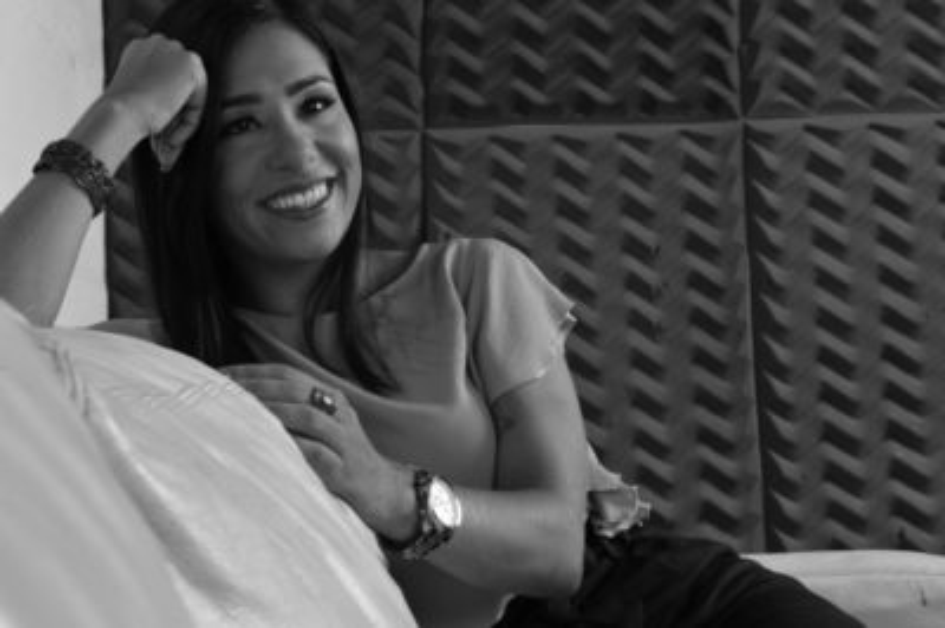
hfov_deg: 28.9
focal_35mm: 70
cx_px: 472
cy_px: 314
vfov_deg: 19.4
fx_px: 1836
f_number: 16
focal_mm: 70
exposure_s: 1/80
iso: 500
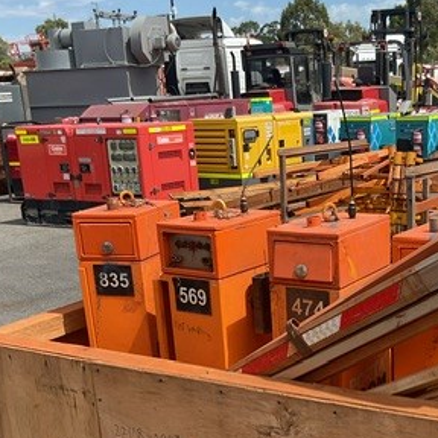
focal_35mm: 57
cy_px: 362
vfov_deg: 29.2
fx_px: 816
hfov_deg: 29.6
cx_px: 325
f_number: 1.8
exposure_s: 1/1451
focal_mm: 3
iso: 16
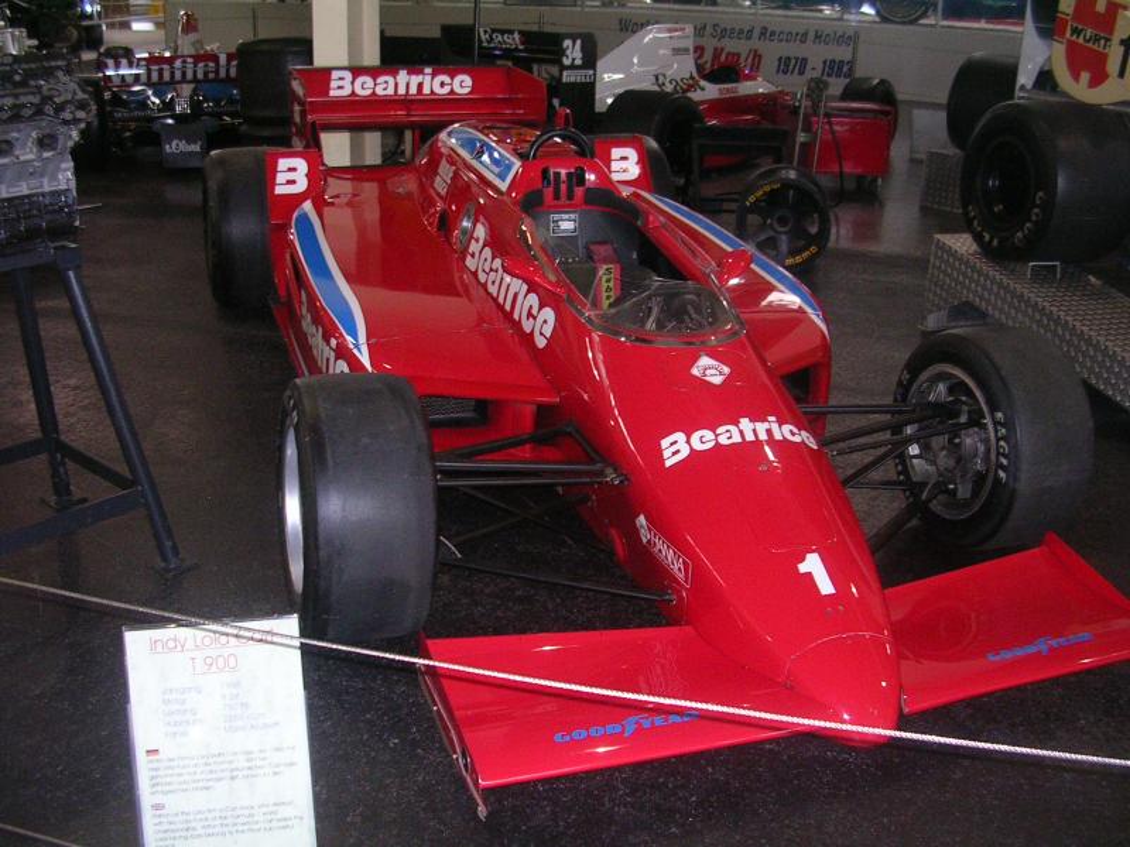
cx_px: 565
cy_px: 424
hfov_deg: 49.0
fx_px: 1240
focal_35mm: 38
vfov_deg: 37.7
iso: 141
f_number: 2.8
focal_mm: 5.8
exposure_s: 1/60.1
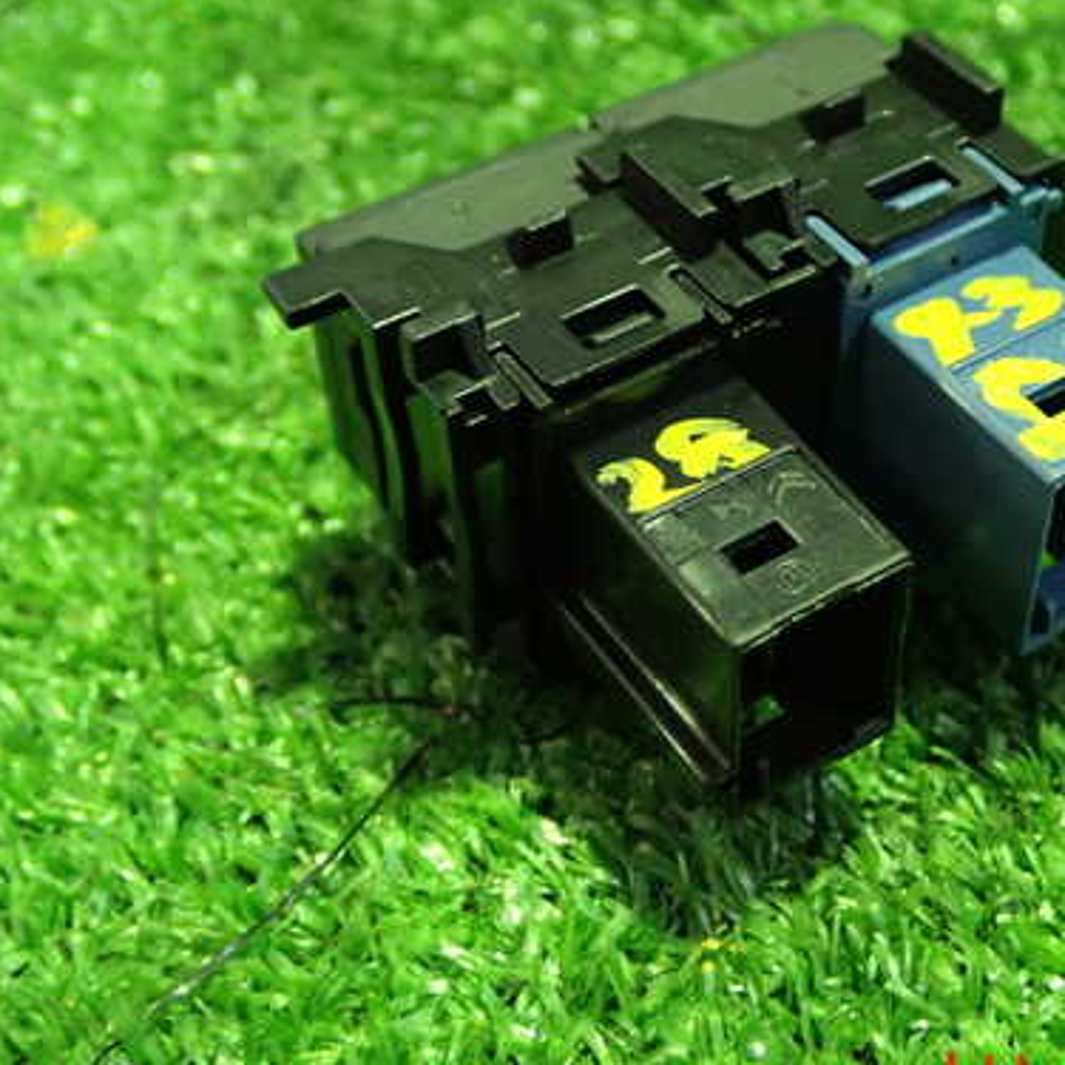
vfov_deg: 29.5
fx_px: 2019
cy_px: 477
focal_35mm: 58
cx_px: 736
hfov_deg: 29.3
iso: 800
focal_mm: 7.31
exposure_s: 1/13
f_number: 2.8
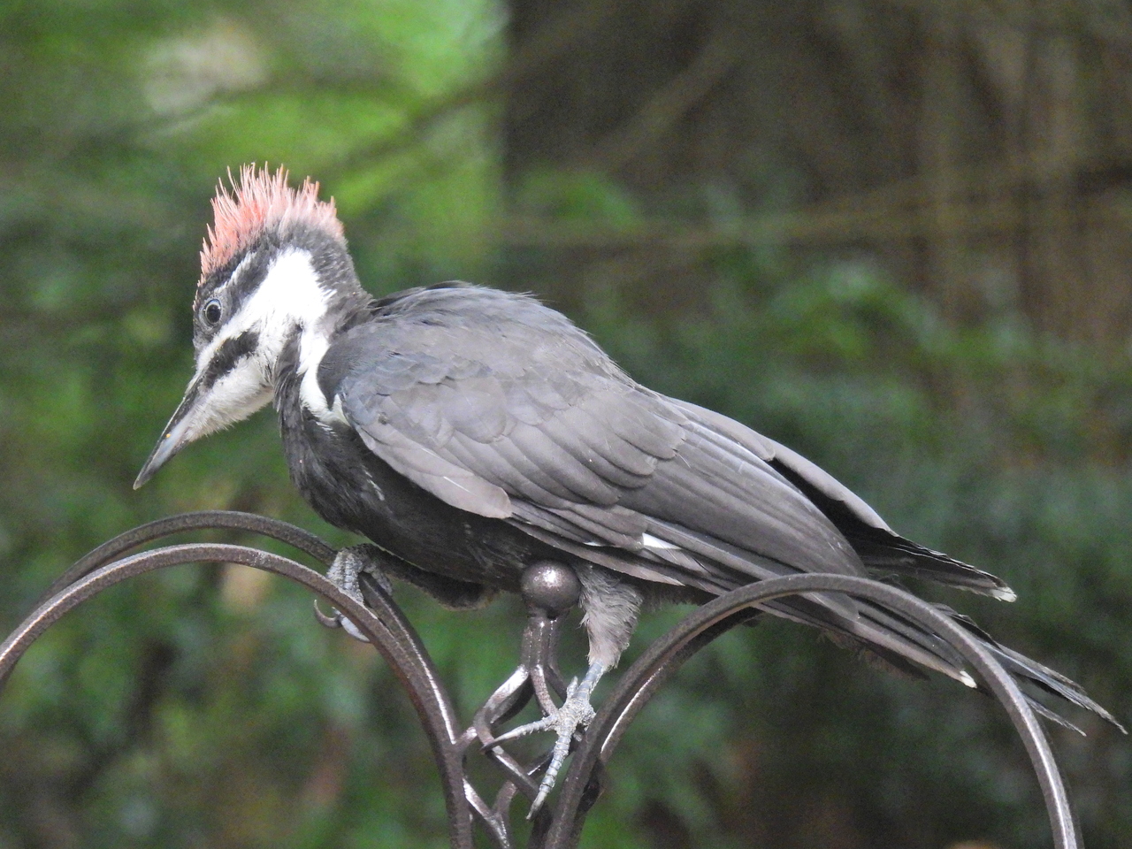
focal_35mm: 1000
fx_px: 32702
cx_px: 566
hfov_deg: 2.0
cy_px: 424
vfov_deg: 1.5
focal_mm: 178
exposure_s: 1/125
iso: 1100
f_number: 5.6
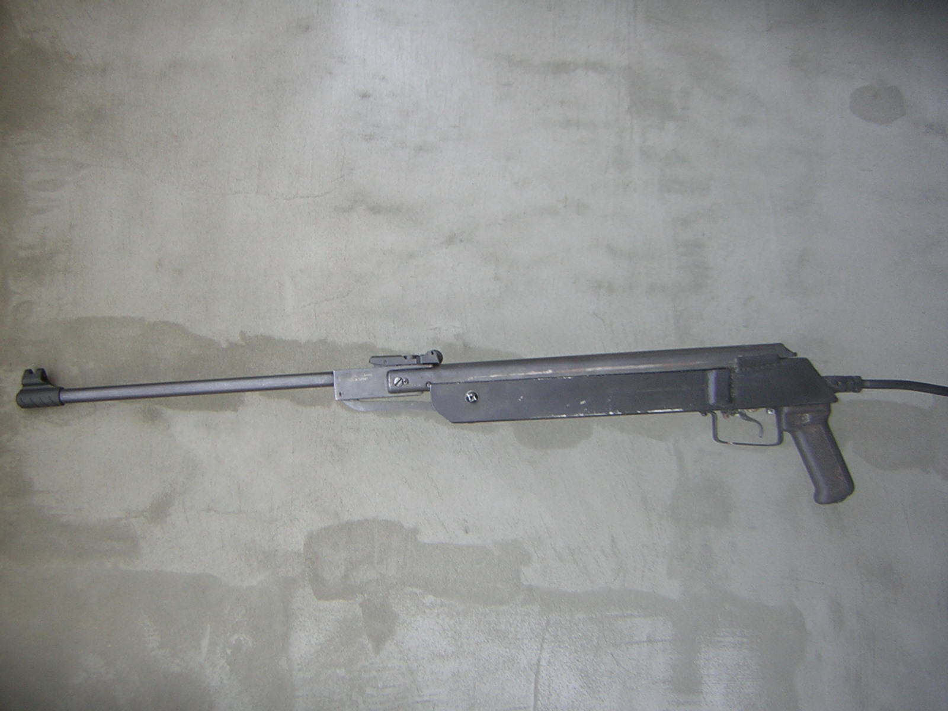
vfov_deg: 39.7
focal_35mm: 36
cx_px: 474
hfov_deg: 51.4
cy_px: 356
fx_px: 986
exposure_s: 1/35.6
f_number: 2.6
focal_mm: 4.7
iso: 50
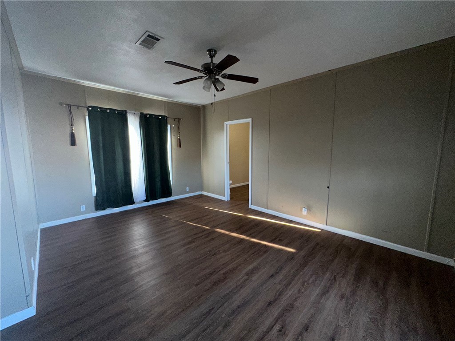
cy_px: 170
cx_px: 228
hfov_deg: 102.1
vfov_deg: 85.7
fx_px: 184
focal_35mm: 14
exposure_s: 1/122
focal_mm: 2.22
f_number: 2.2
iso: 64
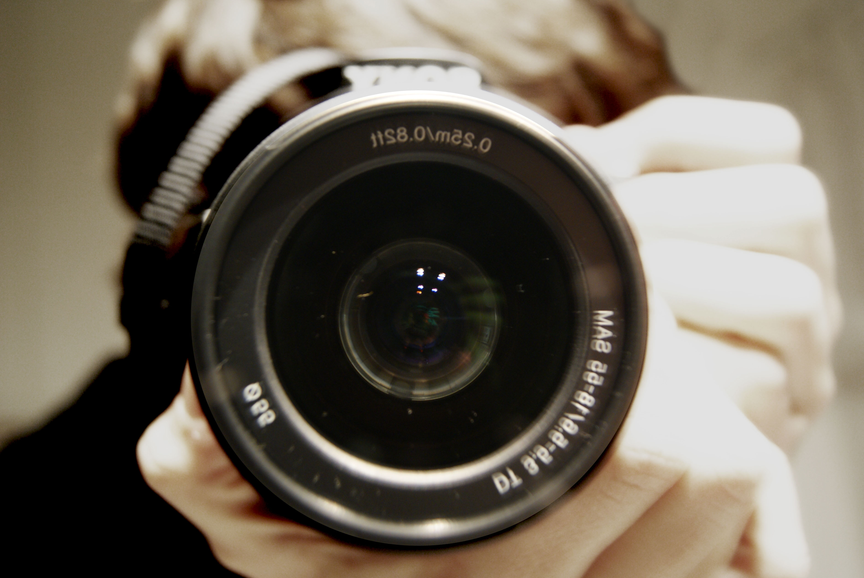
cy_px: 287
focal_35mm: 40
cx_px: 441
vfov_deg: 33.5
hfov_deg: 48.4
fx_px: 961
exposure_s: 1/4
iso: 400
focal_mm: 26
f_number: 4
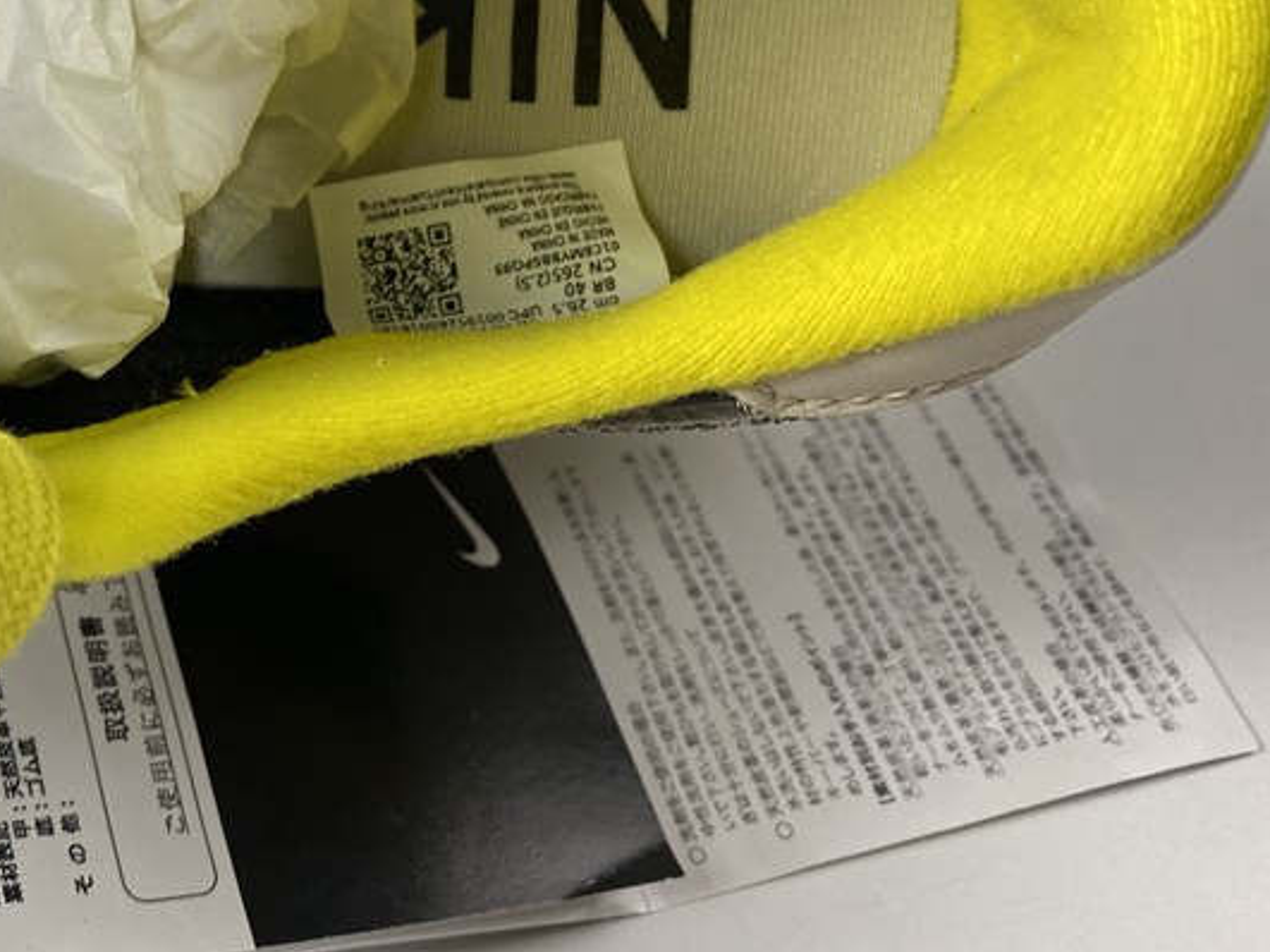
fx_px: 1797
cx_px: 227
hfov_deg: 37.3
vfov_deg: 28.6
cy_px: 110
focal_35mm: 49
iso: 80
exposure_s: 1/100
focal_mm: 4.25
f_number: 1.8
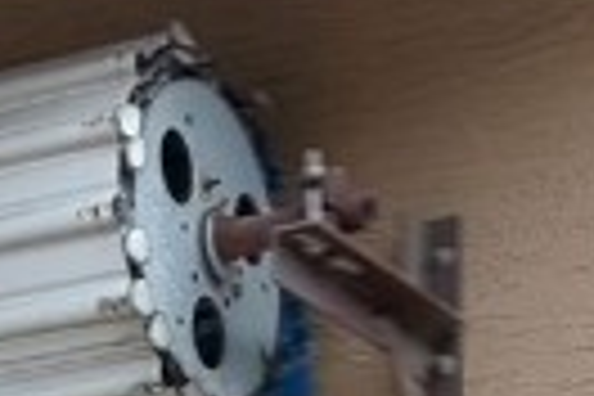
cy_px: 1372
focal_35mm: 193
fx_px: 3184
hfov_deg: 10.6
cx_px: 212
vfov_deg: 6.3
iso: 25
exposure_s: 1/327
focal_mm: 5.23
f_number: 1.8
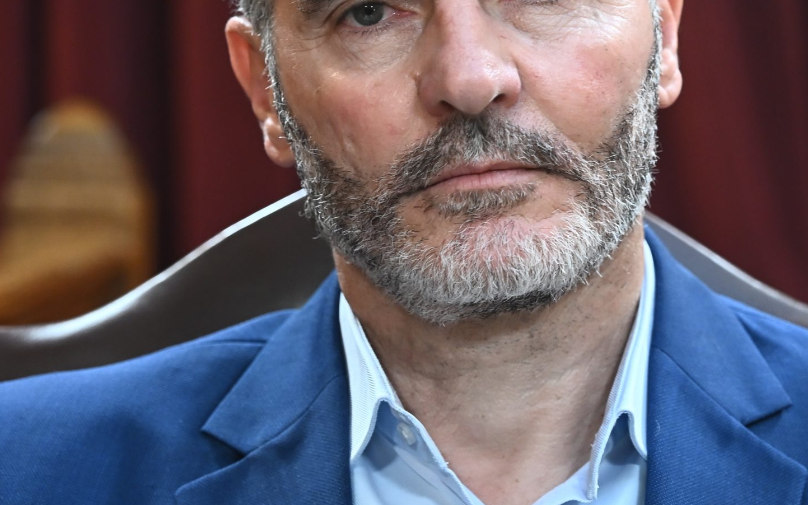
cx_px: 571
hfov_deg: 9.7
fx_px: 4779
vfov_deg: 6.0
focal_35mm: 217
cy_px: 169
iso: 2500
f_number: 4.5
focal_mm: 120
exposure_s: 1/200
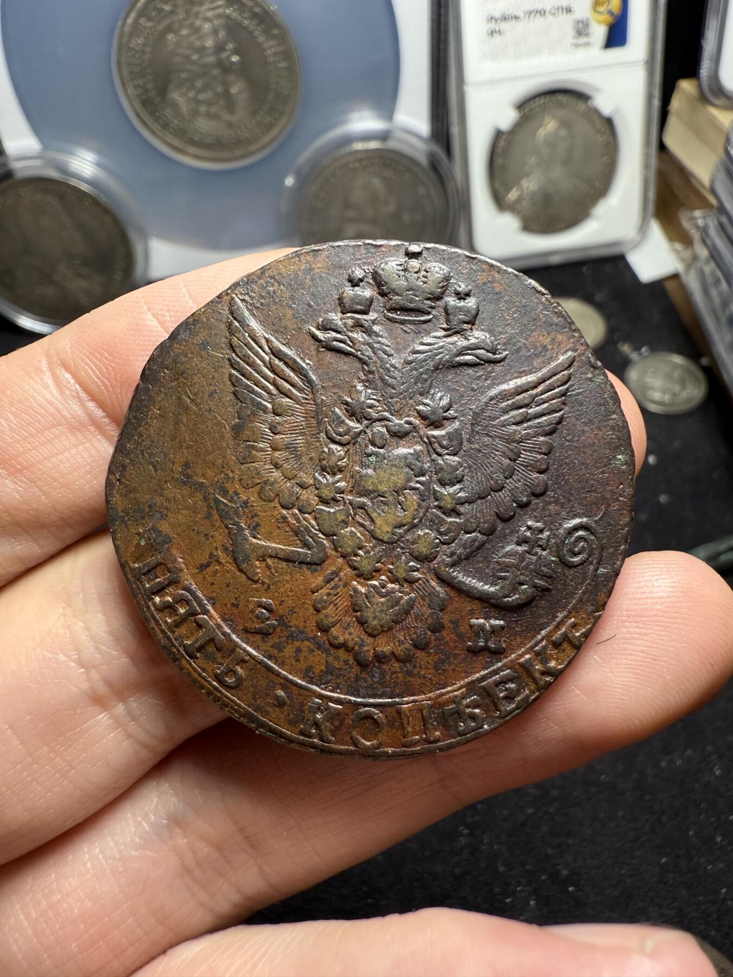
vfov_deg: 71.6
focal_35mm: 24
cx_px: 366
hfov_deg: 56.8
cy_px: 488
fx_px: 678
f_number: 2.2
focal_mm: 2.22
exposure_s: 1/99
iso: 100
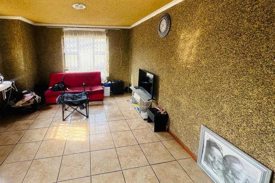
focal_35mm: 16
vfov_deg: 72.7
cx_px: 113
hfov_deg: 95.7
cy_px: 70
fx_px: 122
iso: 125
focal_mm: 1.57
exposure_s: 1/99
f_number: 1.8
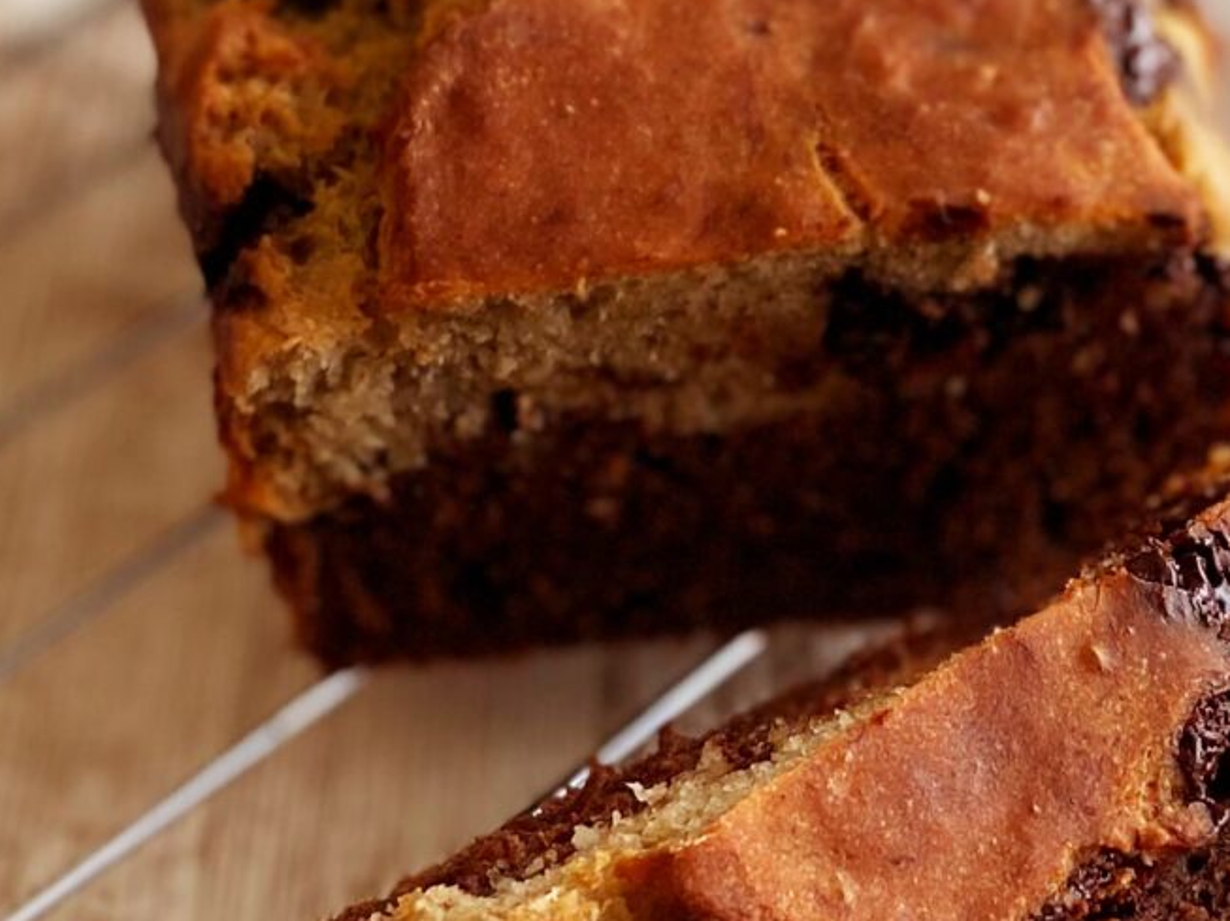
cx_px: 1102
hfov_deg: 18.9
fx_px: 3622
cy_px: 714
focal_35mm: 102
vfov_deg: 14.4
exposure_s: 1/121
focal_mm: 4.25
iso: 64
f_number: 1.8
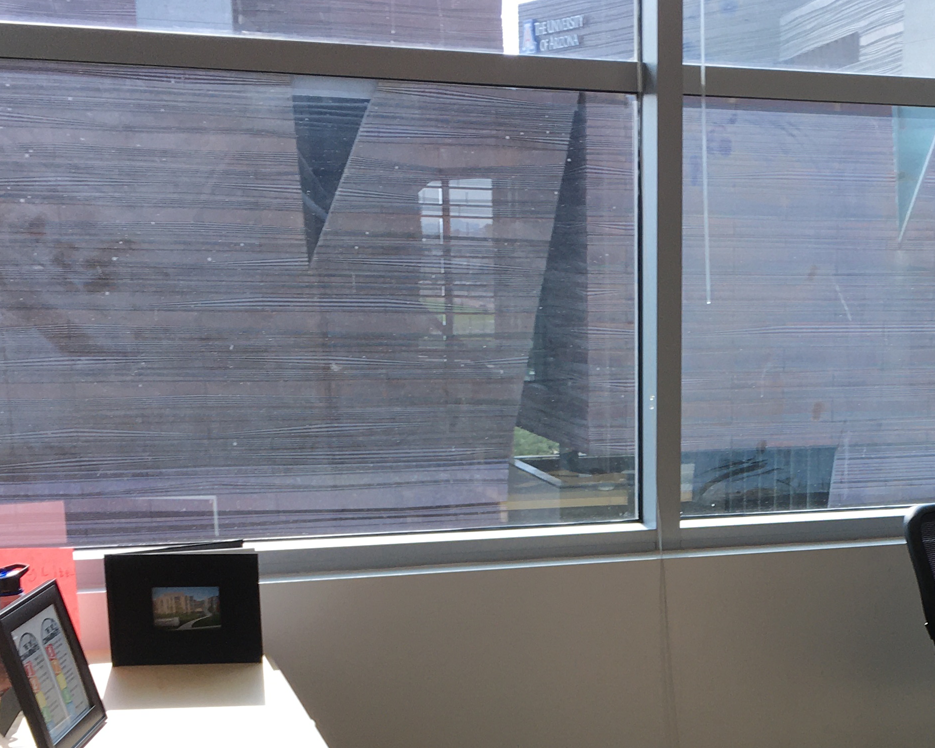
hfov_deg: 30.0
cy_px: 681
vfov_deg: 24.2
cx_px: 781
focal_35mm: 61
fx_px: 1688
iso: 25
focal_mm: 4.15
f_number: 2.2
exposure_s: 1/173
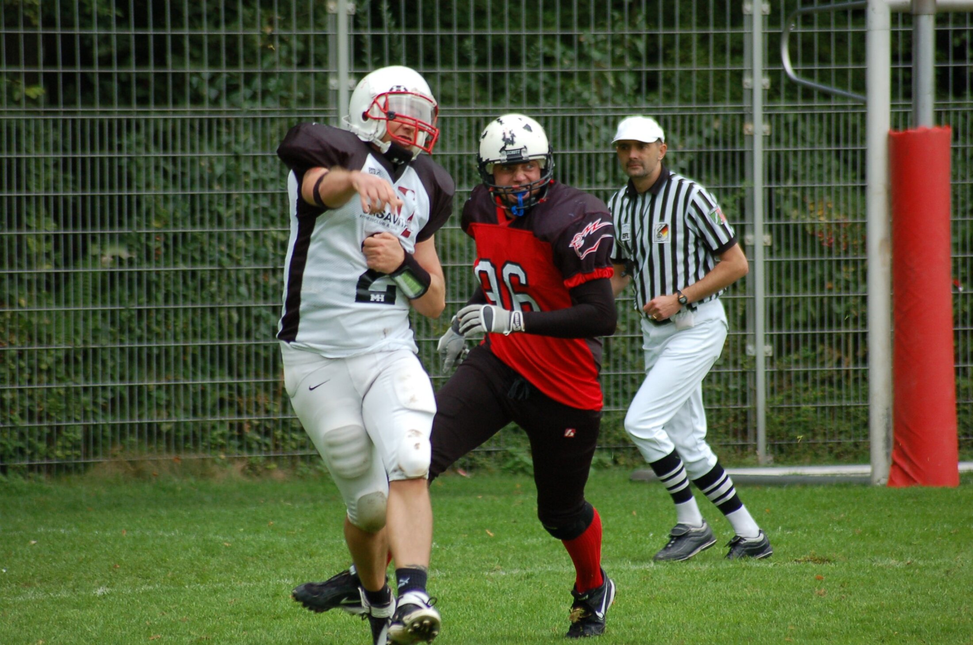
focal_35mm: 330
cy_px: 322
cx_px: 486
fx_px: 8902
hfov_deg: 6.3
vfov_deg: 4.1
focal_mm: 220
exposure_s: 1/500
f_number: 5.3
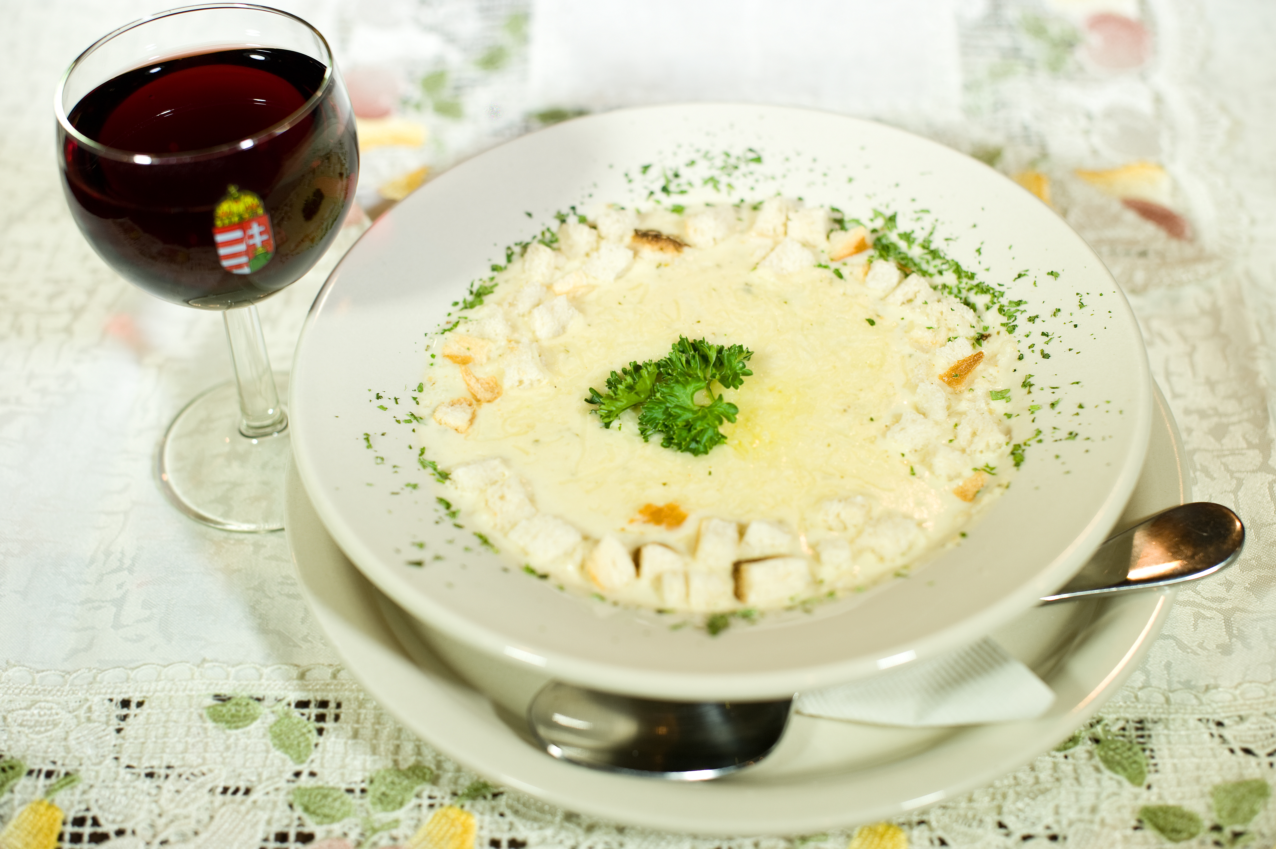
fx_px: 1771
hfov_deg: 39.6
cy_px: 424
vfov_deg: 27.0
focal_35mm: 50
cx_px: 638
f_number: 4
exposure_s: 1/60
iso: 200
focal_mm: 50
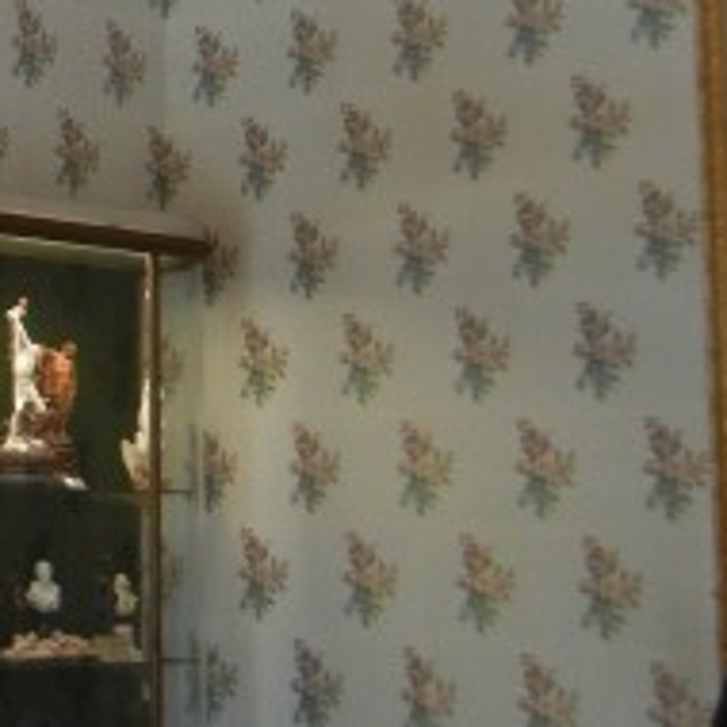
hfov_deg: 15.9
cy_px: -4
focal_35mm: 107
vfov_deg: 16.0
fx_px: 2542
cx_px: -42
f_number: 3.5
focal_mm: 5.4
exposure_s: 1/37.5
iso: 400
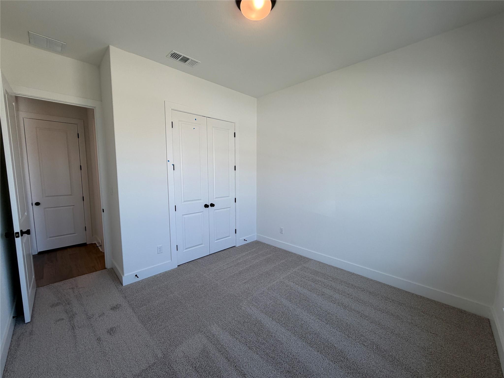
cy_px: 189
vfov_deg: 85.7
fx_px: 204
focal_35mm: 14
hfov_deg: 102.1
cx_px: 252
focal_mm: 2.22
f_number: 2.2
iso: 64
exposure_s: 1/121
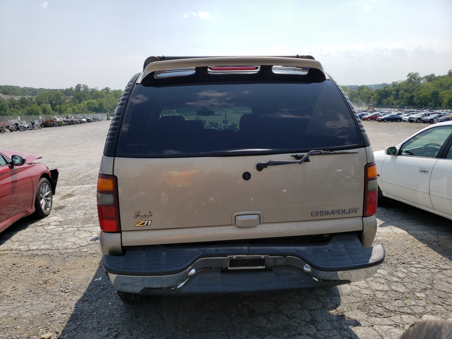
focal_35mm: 26
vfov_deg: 53.1
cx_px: 226
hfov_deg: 67.3
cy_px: 170
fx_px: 339
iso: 50
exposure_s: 1/3333
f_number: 1.5
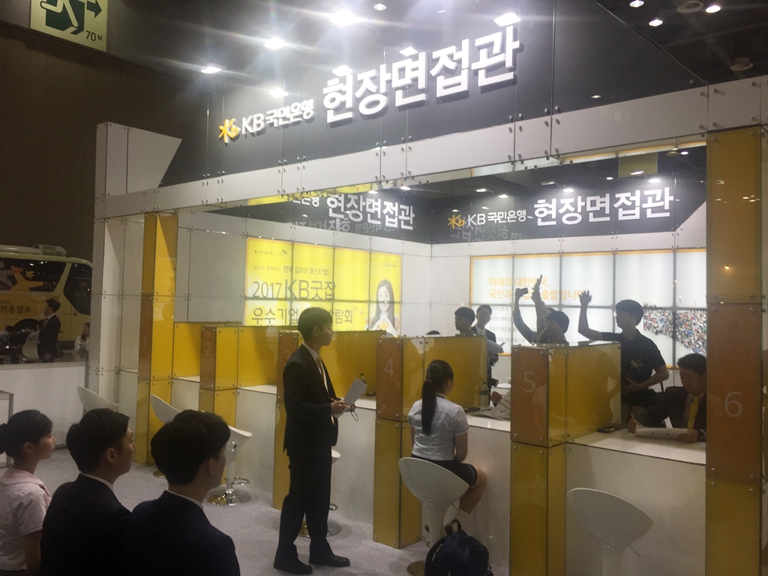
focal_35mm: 29
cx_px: 384
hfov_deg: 61.7
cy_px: 288
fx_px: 643
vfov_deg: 48.2
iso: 40
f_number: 2.2
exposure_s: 1/60
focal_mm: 4.15
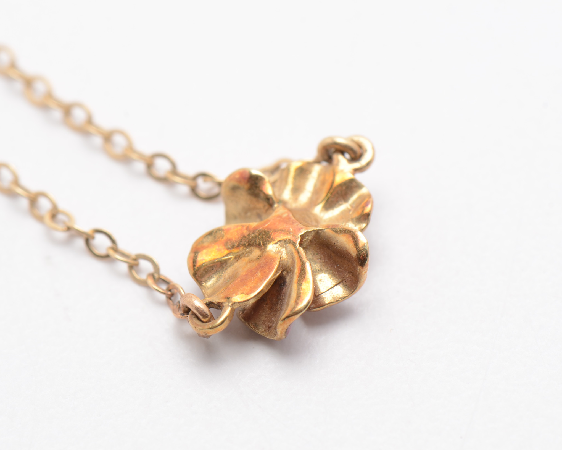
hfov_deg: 13.3
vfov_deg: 10.7
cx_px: 295
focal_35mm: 145
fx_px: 2405
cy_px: 225
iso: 200
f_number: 14
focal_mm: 85
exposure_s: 1/125
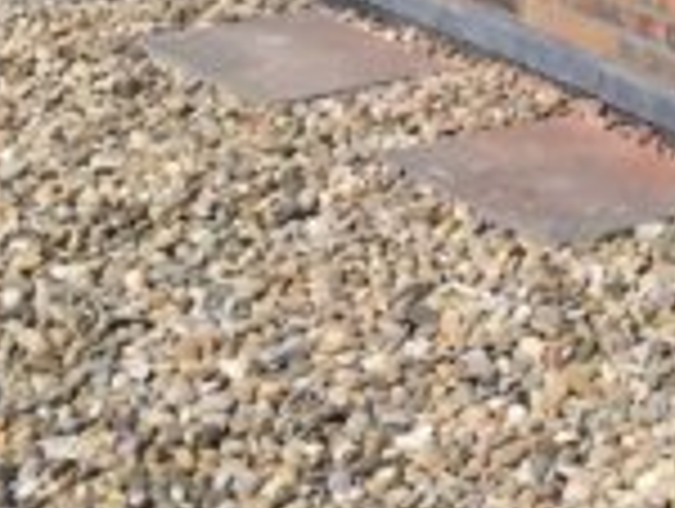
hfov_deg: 12.6
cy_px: -589
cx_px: 1012
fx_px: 2891
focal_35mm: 148
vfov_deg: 9.3
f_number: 2.2
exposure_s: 1/3968
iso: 32
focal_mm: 4.15
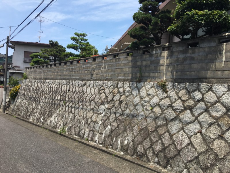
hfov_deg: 61.7
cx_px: 115
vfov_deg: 48.2
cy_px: 86
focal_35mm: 29
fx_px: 193
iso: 25
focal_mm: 4.15
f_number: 2.2
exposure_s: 1/1538
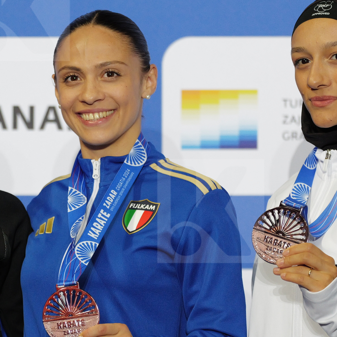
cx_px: 16
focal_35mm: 592
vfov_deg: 3.0
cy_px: 212
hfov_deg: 3.0
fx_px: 6520
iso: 1600
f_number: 2.8
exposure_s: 1/500
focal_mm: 200
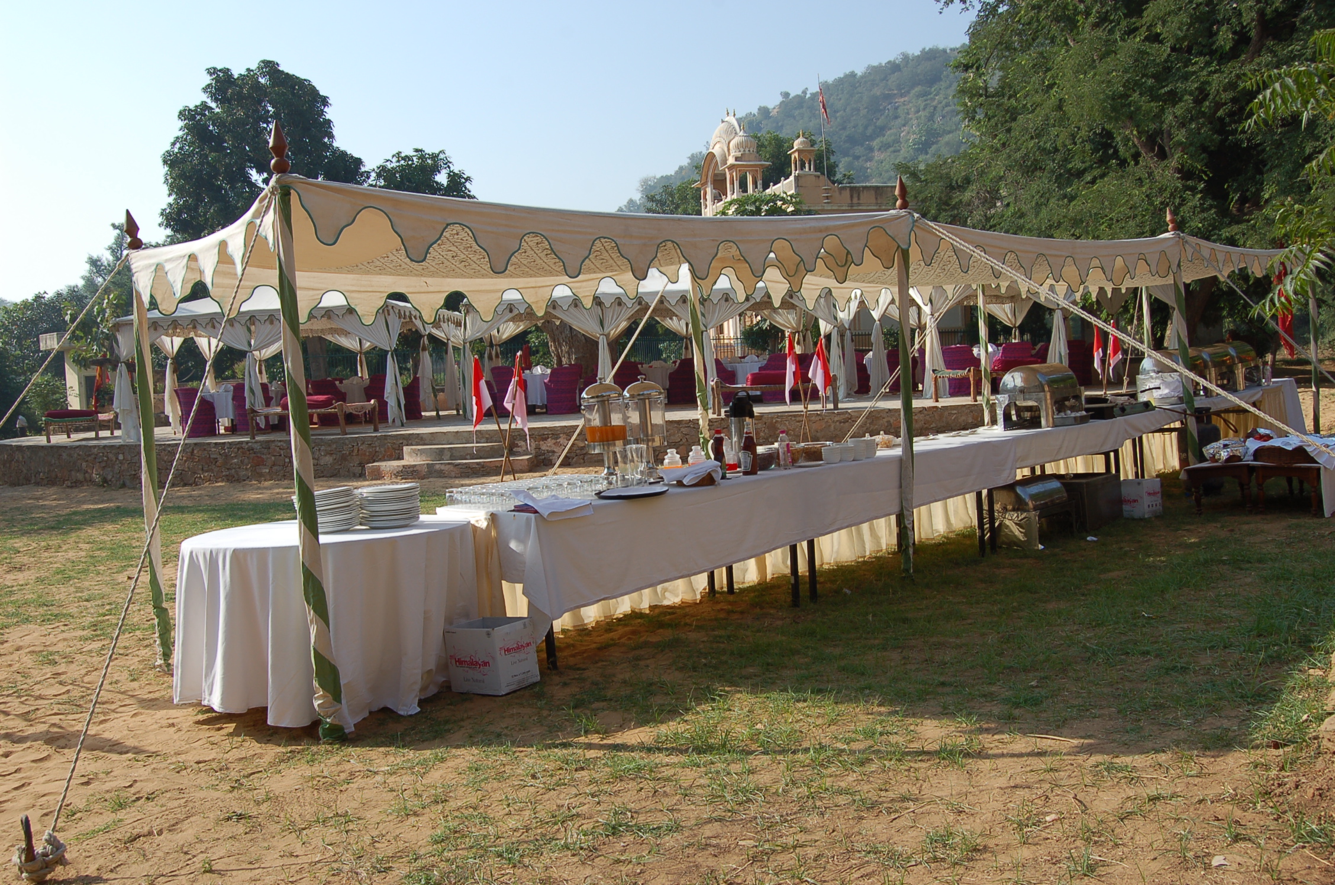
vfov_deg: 39.8
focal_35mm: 33
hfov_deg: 57.3
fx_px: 1222
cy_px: 442
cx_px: 668
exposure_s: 1/320
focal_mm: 22
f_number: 9
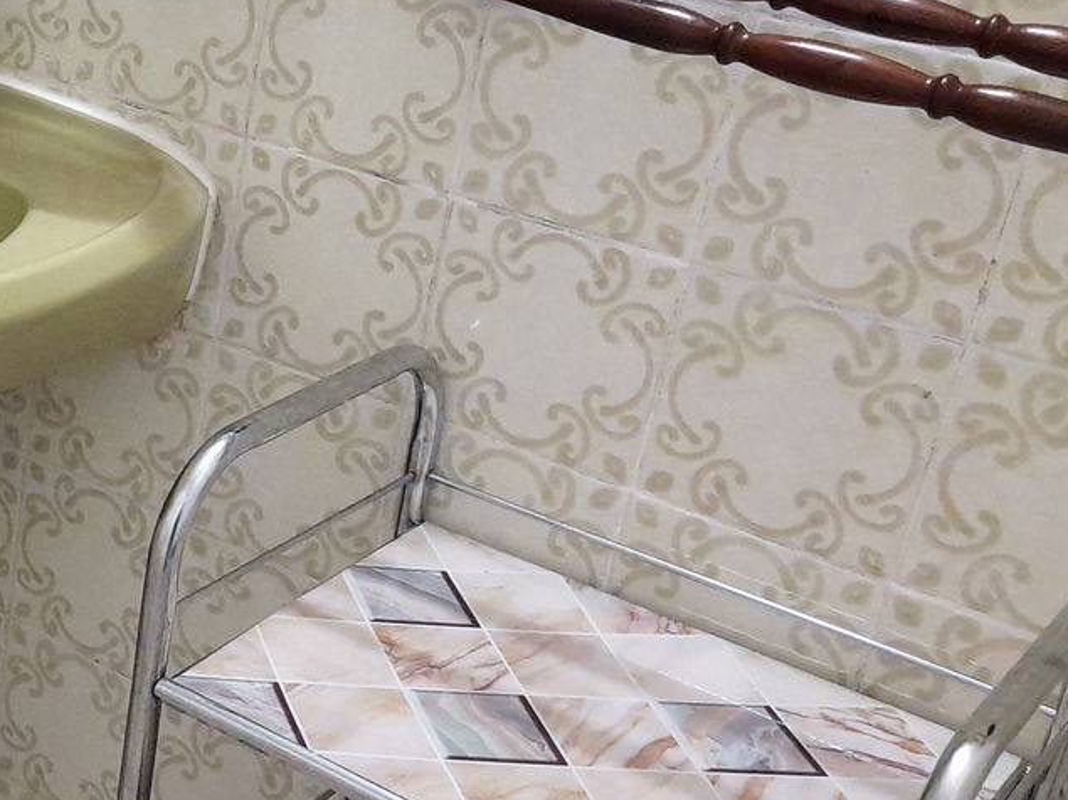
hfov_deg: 27.1
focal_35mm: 63
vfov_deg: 23.3
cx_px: -220
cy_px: 346
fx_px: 1943
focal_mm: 4.6
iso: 250
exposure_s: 1/50
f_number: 2
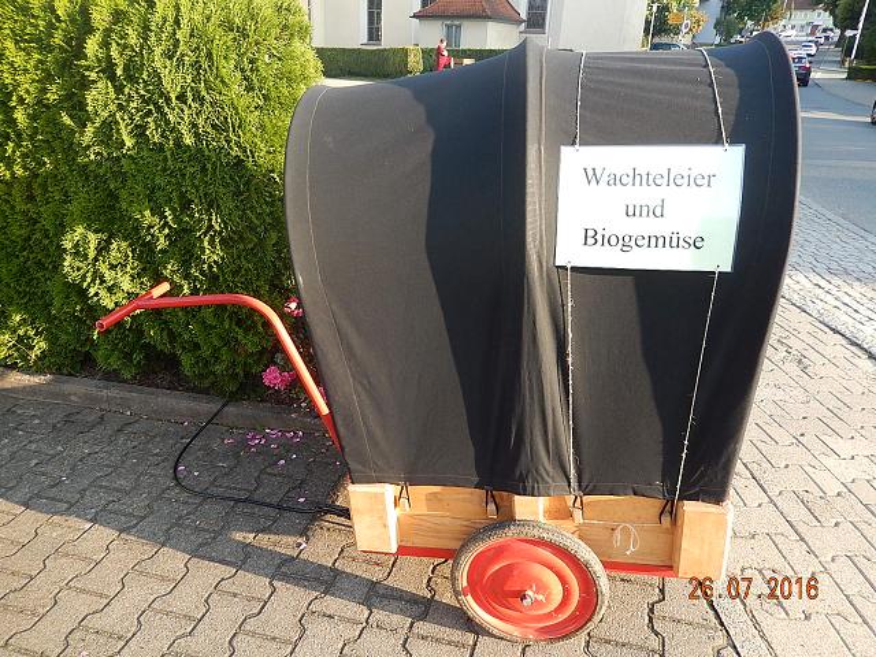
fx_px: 633
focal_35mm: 25
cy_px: 328
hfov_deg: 69.4
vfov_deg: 54.9
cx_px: 438
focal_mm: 4.5
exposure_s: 1/160
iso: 125
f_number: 3.4
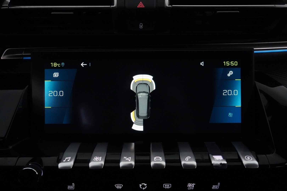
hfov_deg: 65.5
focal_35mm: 28
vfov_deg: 46.4
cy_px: 96
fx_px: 223
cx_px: 144
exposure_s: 1/80
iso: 12800
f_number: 9
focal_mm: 28
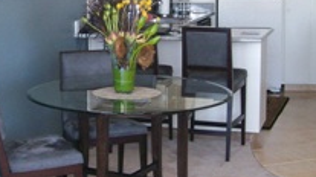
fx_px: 712
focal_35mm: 85
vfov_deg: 14.2
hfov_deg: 24.9
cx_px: 102
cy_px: 66
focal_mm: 6
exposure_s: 1/64
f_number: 2.7
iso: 140
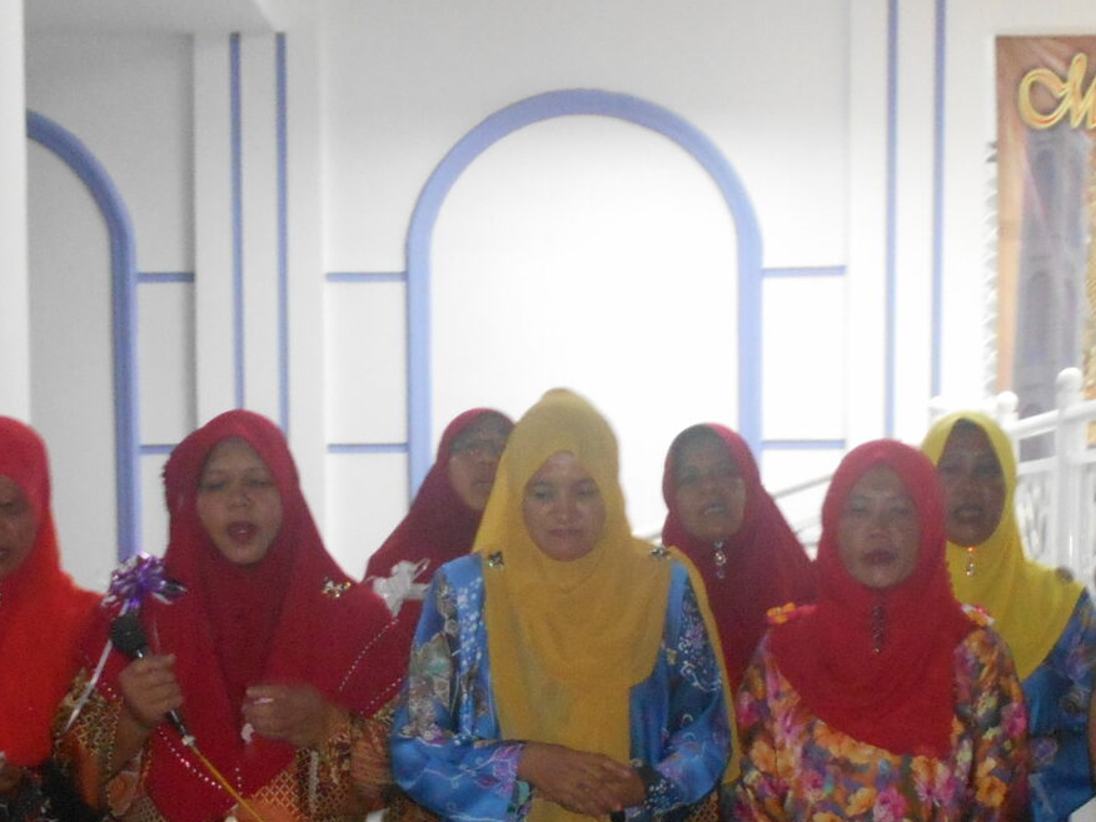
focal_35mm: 76
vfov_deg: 18.9
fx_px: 2406
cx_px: 529
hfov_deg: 25.7
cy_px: 787
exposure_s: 1/20
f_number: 3.2
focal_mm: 4.6
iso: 400
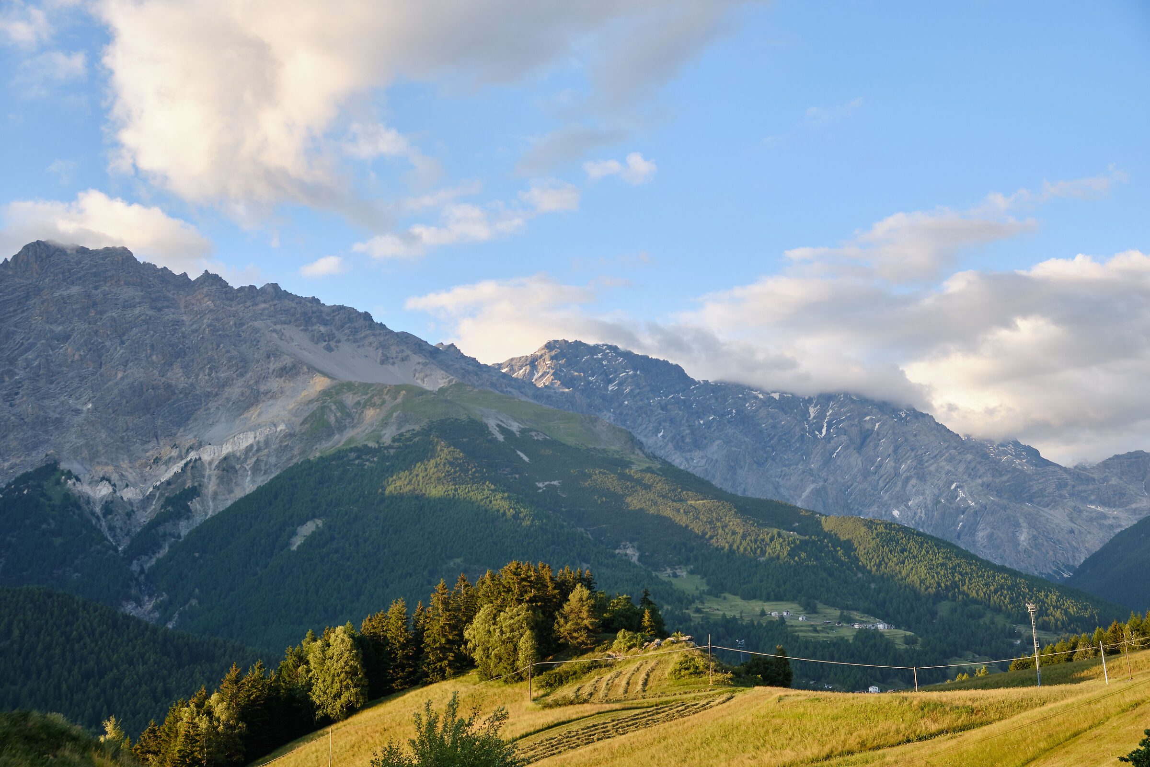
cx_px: 575
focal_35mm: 45
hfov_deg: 43.6
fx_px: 1437
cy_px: 384
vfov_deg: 29.9
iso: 200
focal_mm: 30.2
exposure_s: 1/200
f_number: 5.6
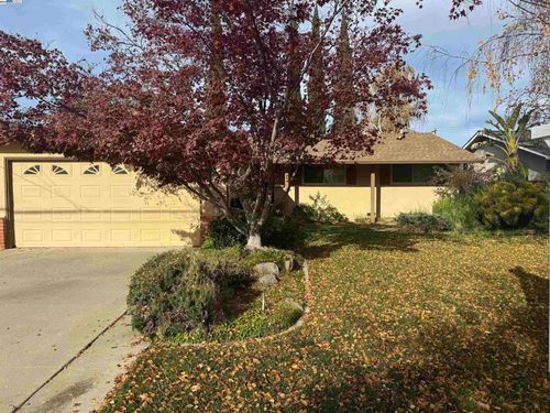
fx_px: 381
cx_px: 275
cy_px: 206
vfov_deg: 56.8
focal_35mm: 24
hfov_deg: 71.6
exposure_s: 1/4950
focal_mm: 6.76
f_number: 1.78
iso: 80
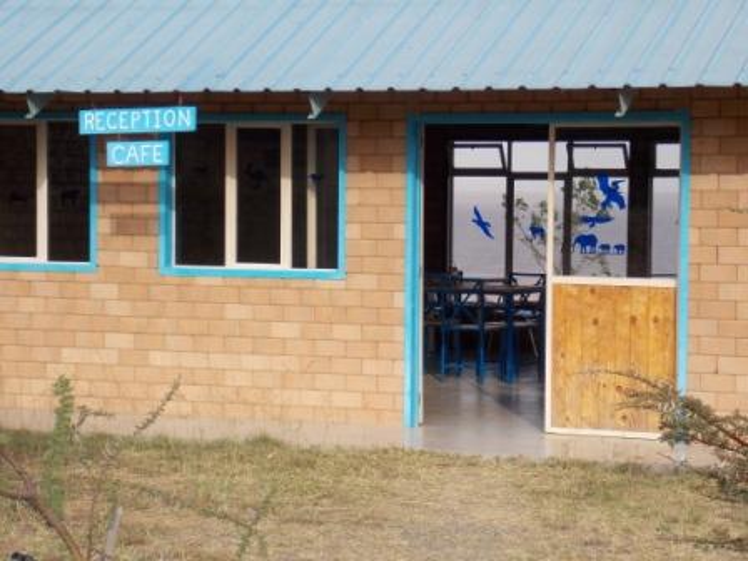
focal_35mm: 97
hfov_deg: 20.2
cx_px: 374
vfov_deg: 15.2
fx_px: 2096
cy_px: 280
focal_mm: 17.2
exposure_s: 1/200
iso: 80
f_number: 4.6
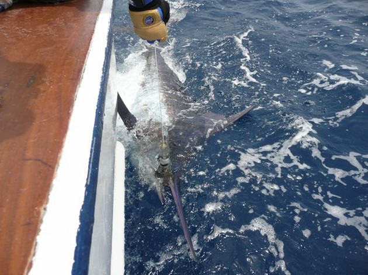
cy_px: 138
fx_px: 298
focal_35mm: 28
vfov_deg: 49.7
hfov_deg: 63.5
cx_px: 184
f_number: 3.3
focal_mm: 4.6
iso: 100
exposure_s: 1/640
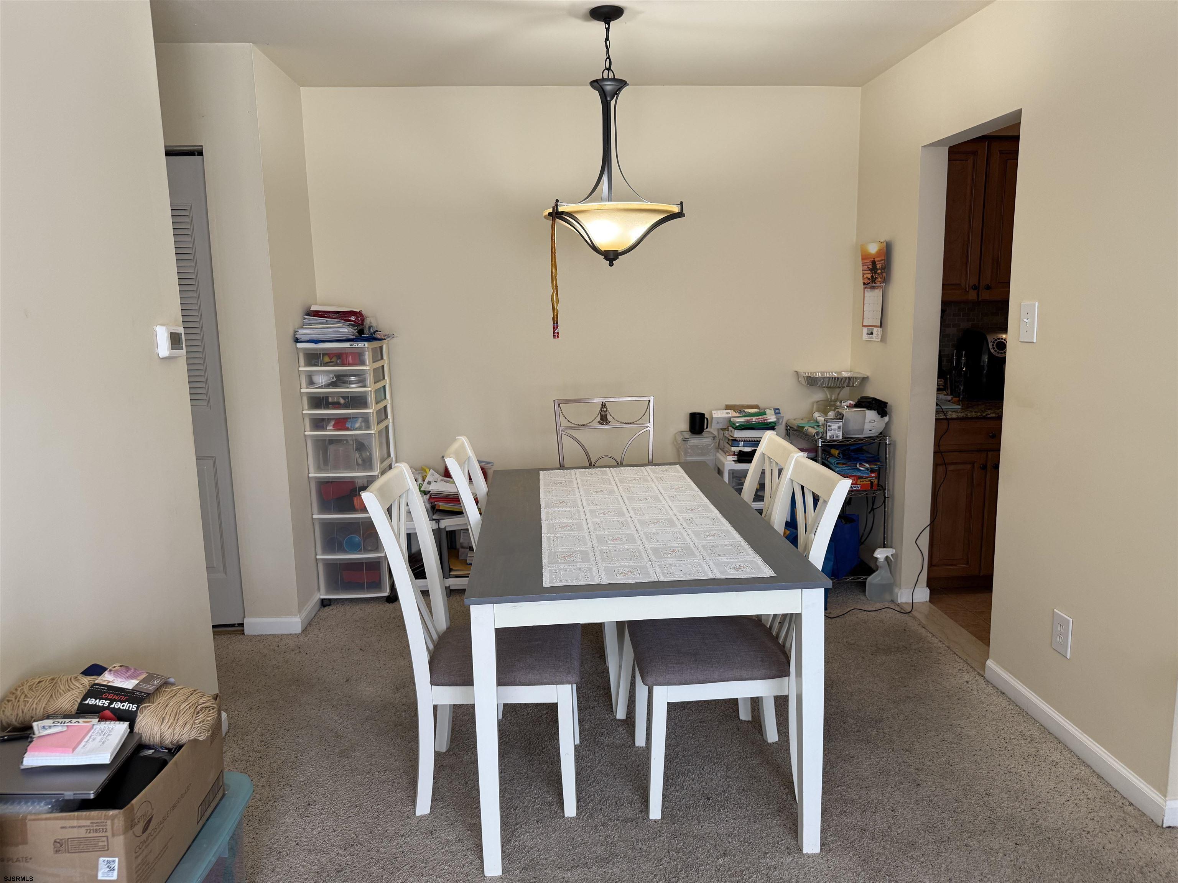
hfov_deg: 71.6
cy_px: 442
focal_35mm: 24
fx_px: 817
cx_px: 589
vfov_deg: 56.8
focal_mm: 6.76
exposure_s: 1/60
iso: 125
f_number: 1.78
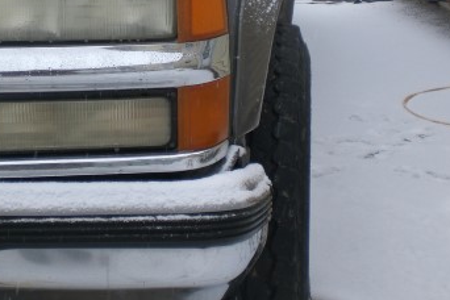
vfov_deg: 18.3
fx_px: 925
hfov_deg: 27.3
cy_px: 71
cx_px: 193
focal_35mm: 74
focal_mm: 6.3
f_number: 3.1
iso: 50
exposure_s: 1/125
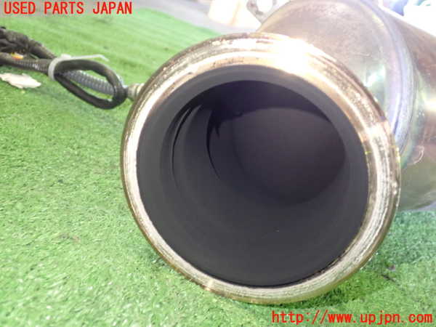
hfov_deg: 51.4
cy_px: 164
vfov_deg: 39.7
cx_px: 218
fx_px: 453
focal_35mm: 36
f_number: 2.5
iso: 800
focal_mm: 6.37
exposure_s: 1/20
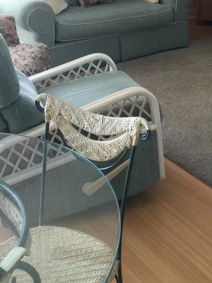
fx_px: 506
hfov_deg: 23.3
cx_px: 175
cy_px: -5
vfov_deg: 29.0
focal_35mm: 62
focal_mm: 4.15
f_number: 2.2
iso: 32
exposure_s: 1/15
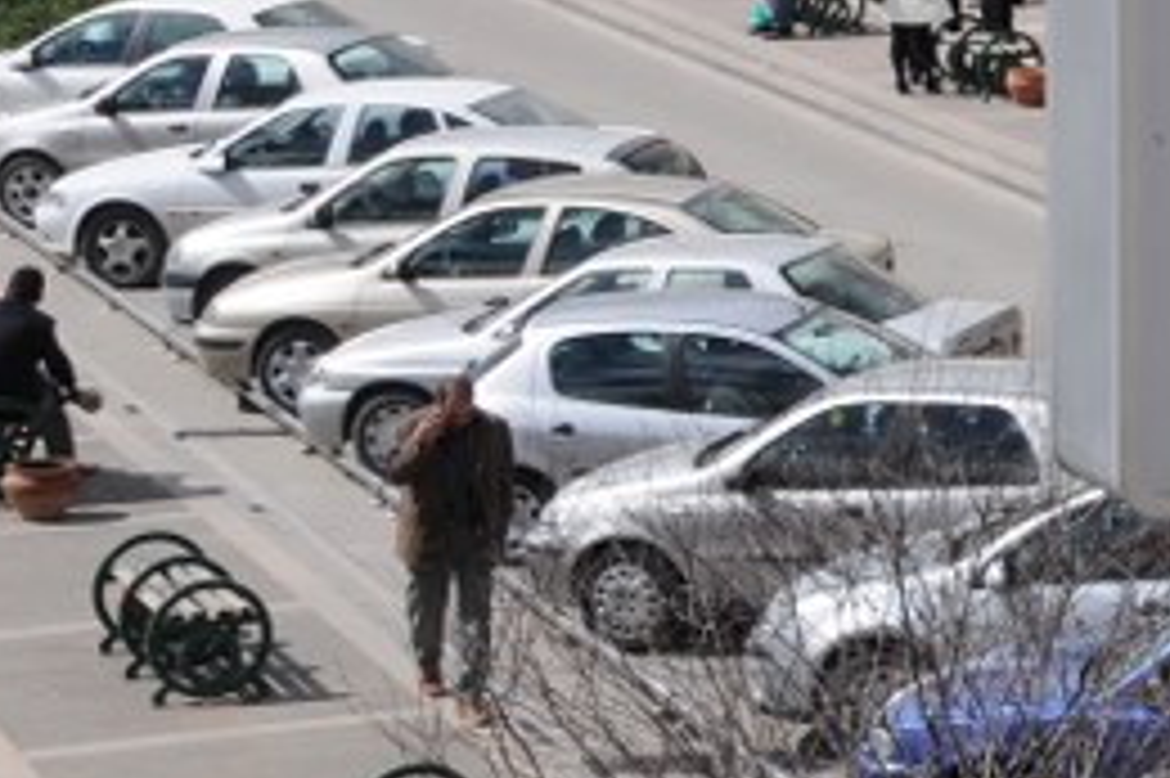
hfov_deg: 10.6
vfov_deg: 7.5
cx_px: 2038
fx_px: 5942
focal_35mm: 183
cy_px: -58
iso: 200
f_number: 10
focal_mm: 31
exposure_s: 1/400
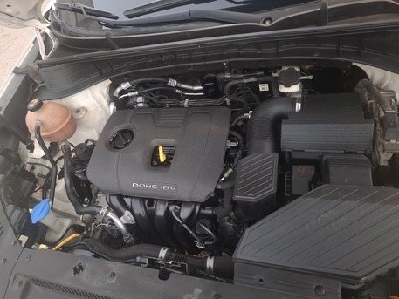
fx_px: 265
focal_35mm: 23
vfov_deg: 58.9
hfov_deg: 73.9
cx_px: 200
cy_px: 150
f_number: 1.8
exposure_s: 1/33
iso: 400
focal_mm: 5.54
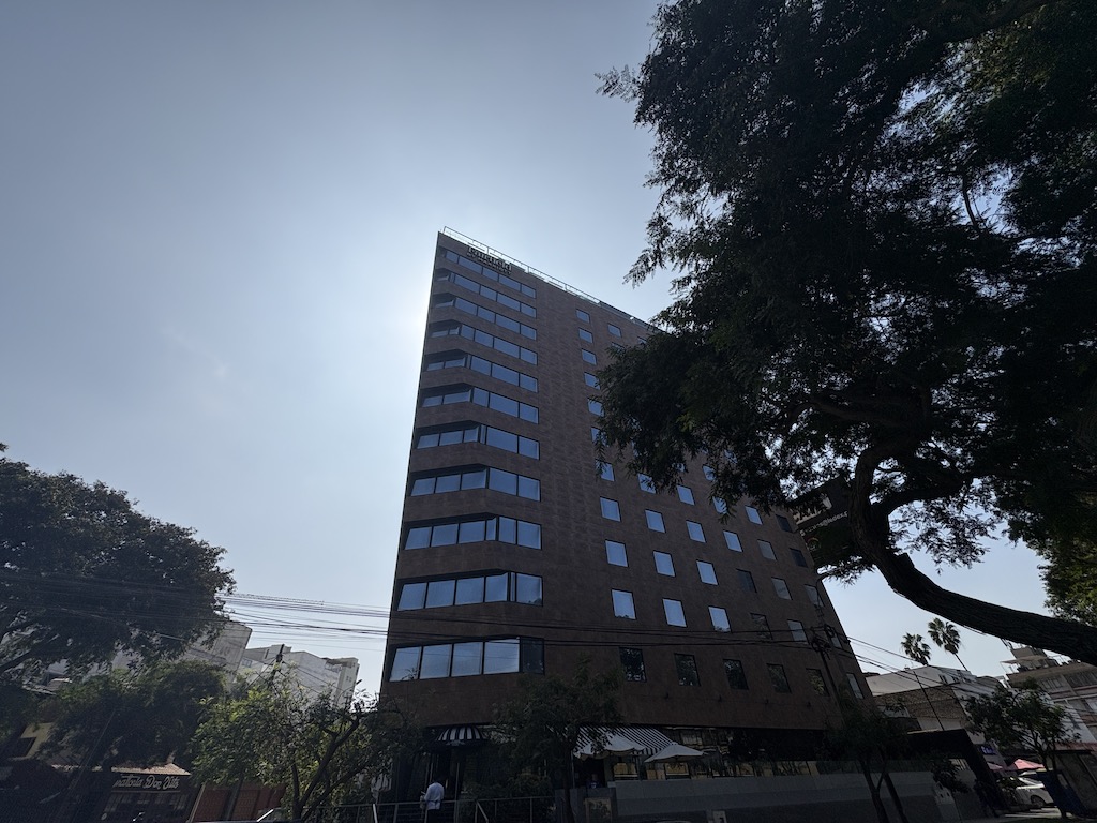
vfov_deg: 85.7
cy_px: 412
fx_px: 444
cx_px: 548
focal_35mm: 14
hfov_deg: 102.1
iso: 64
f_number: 2.2
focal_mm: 2.22
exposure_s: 1/5263
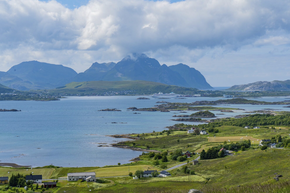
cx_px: 145
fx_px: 548
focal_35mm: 68
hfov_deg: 29.7
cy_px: 96
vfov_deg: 20.0
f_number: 14
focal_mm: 68
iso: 320
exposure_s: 1/400
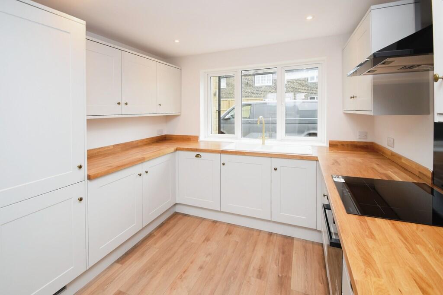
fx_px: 185
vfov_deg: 77.3
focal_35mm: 15
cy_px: 148
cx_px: 222
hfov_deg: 100.4
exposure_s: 1/125
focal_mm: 10
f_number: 5.6
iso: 560
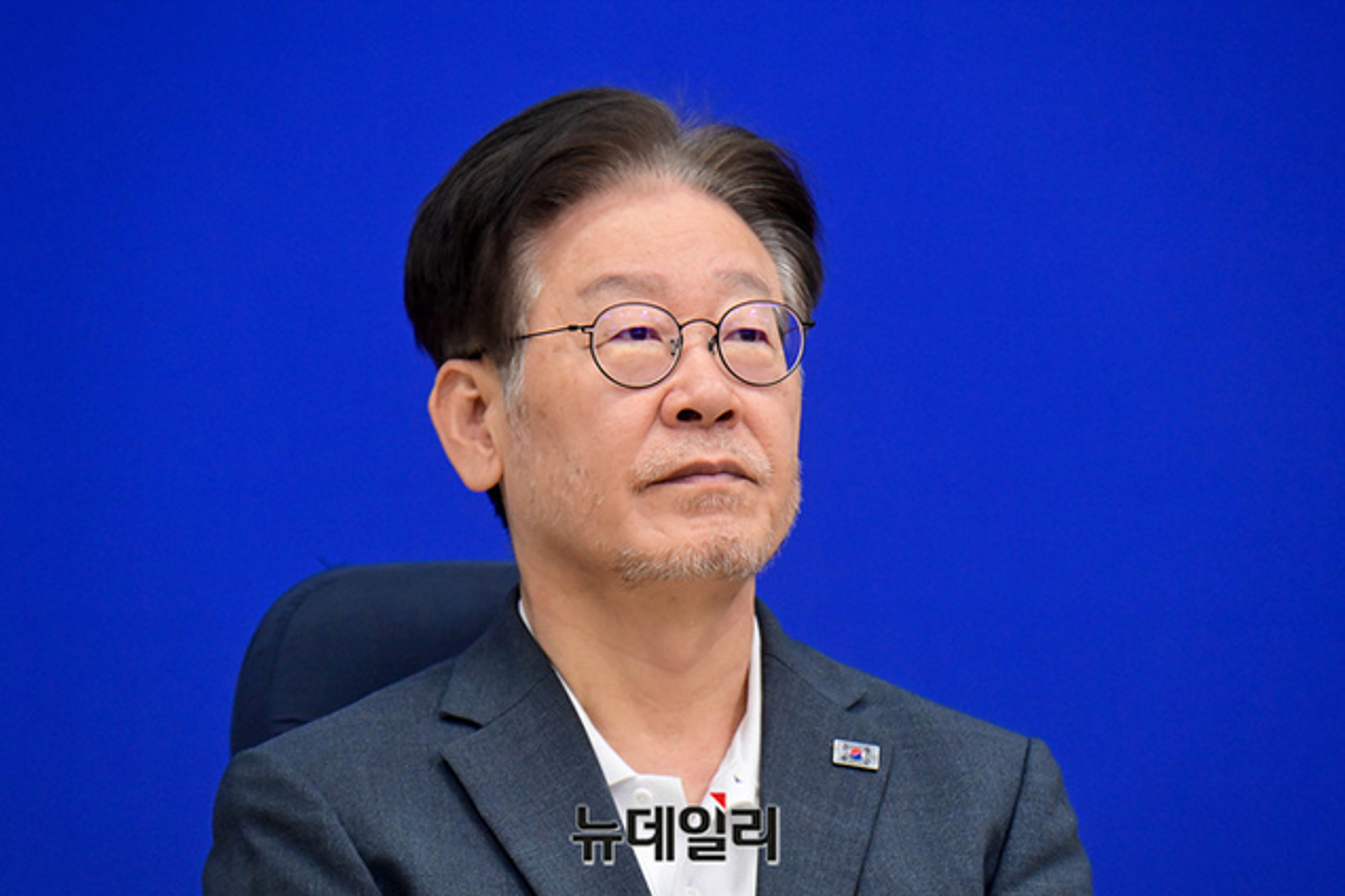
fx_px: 11282
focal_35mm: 302
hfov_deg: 6.8
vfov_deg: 4.6
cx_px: 672
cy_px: 449
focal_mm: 300
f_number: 6.3
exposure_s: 1/250
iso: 6400
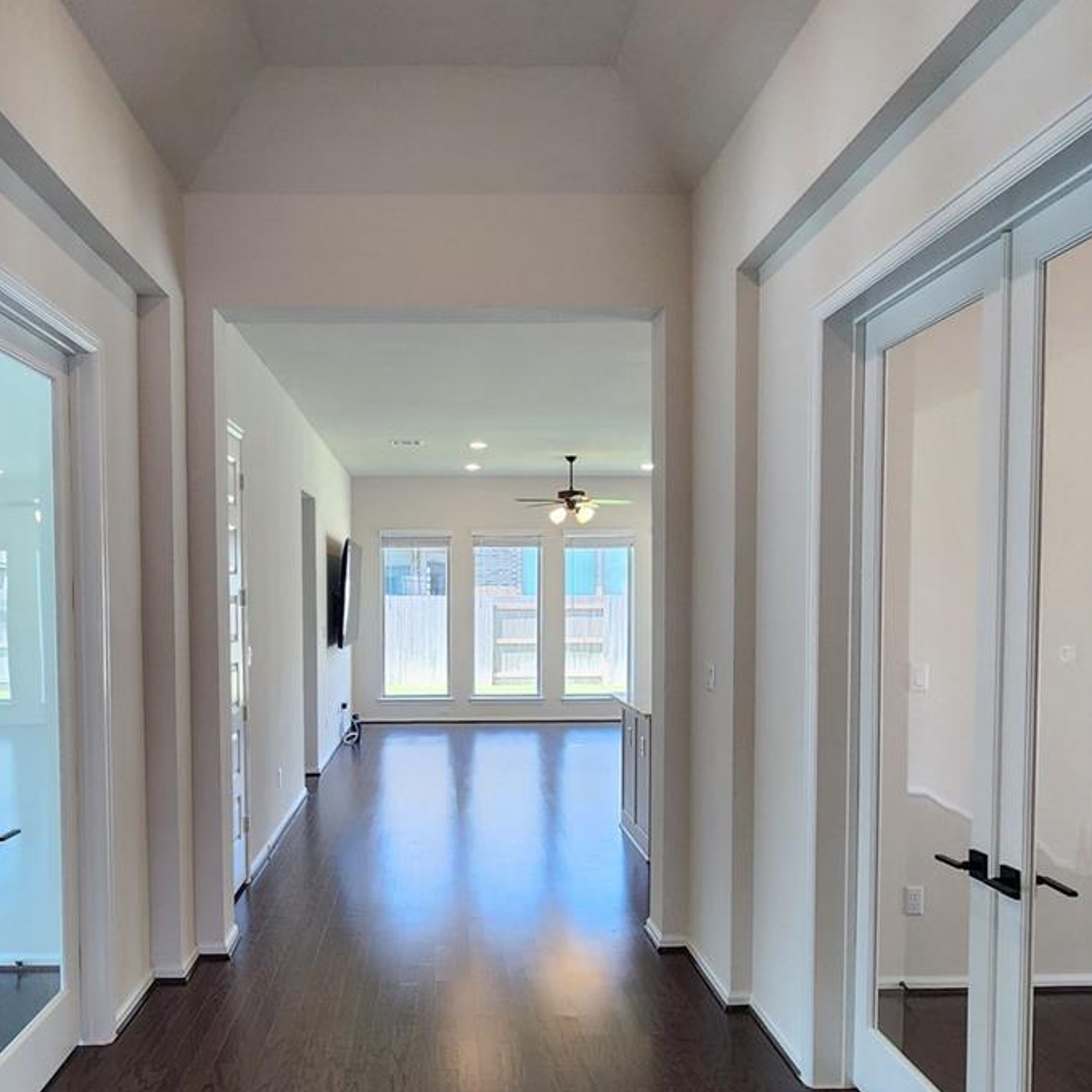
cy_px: 659
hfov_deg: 60.7
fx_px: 928
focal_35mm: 26
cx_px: 470
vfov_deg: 60.4
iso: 100
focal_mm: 2.2
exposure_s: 1/60.2
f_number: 2.2
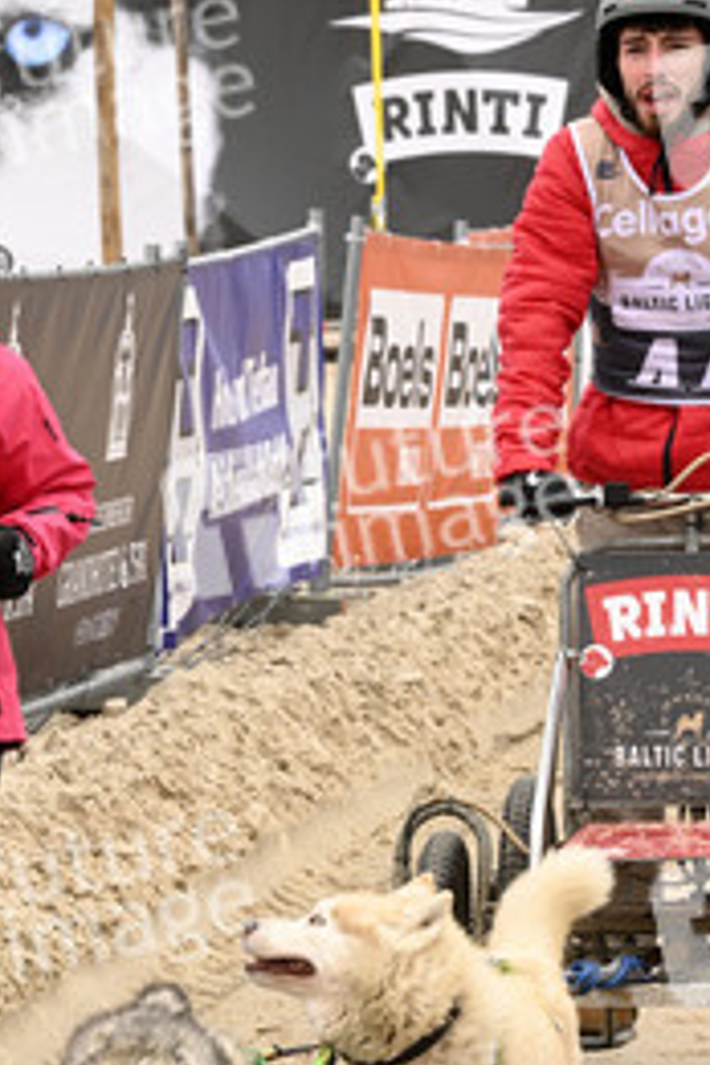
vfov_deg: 6.7
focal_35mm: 306
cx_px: 490
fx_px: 9052
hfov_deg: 4.5
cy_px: 706
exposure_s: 1/500
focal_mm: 200
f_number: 16
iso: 4000
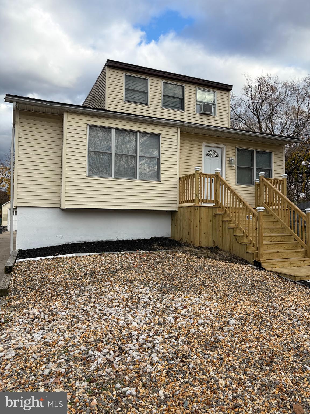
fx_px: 310
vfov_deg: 67.3
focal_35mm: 26
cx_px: 155
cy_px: 207
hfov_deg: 53.1
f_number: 1.6
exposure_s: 1/1451
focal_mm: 5.96
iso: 50
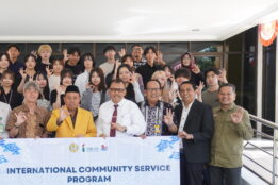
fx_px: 355
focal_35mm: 46
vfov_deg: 29.0
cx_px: 76
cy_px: 126
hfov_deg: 41.7
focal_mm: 20
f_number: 4
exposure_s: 1/100
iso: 200
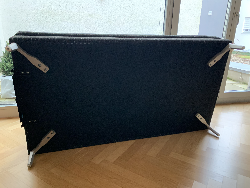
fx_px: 188
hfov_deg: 67.3
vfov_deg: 53.1
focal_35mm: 26
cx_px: 125
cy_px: 94
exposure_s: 1/42
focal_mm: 4.25
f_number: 1.8
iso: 400
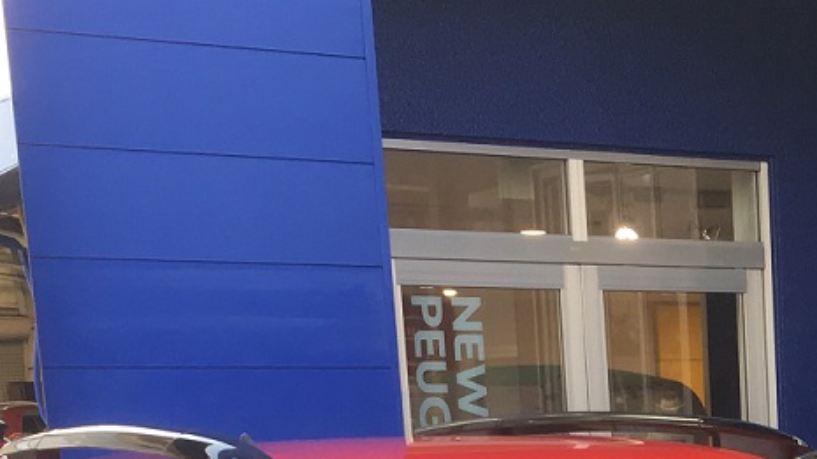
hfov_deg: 19.6
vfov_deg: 10.9
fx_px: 2209
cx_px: 1009
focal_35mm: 102
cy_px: 885
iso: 32
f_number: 2.2
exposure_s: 1/120
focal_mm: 4.15
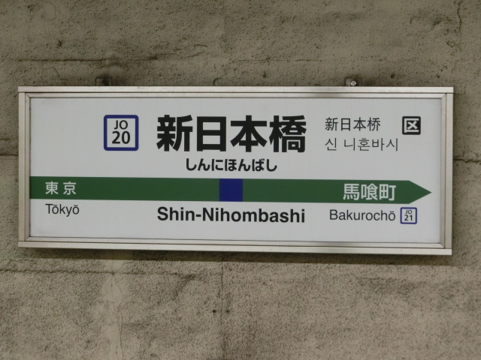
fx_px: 1723
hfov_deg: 15.9
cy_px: 180
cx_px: 240
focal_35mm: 124
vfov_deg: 12.0
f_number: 5.7
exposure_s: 1/20
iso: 800
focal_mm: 22.1
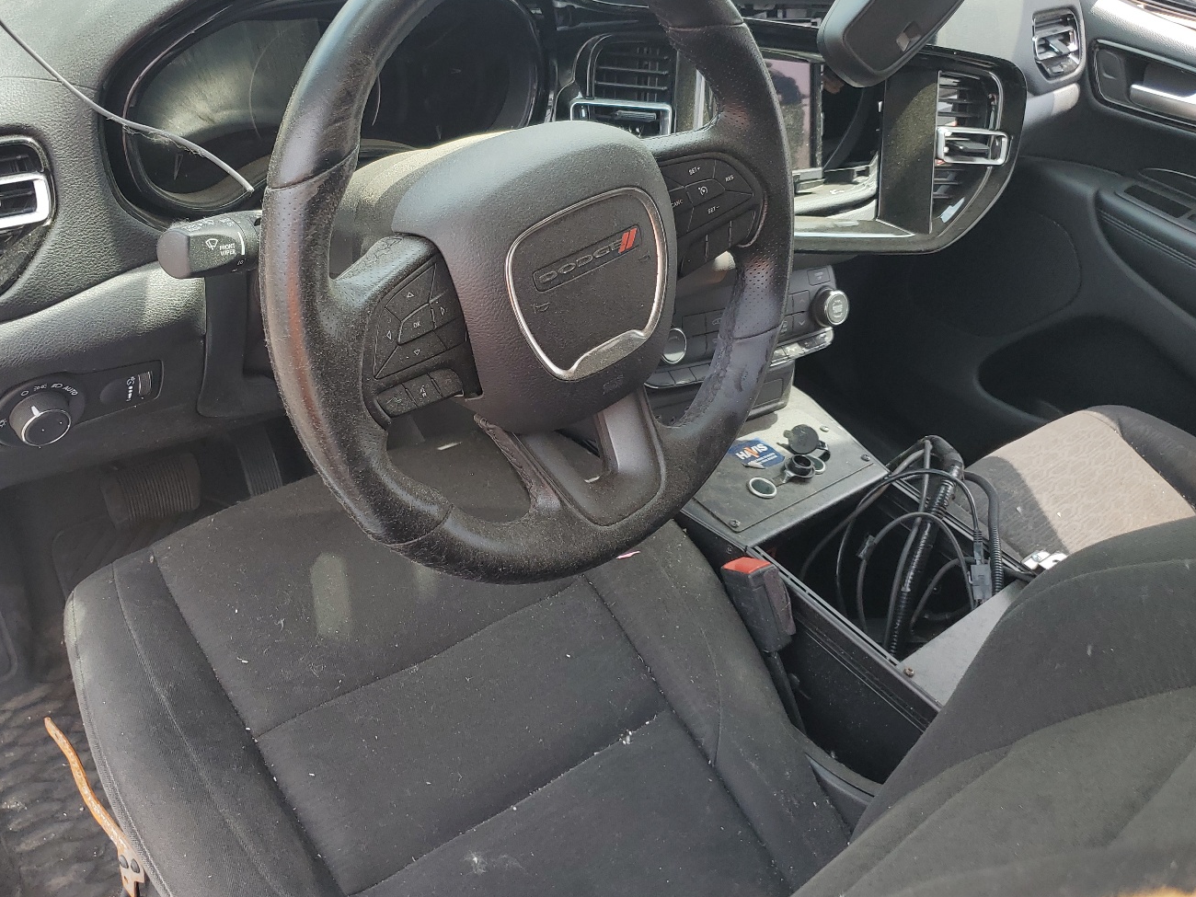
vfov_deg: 44.0
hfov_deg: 56.4
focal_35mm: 32
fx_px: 1106
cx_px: 485
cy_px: 368
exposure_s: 1/400
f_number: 1.5
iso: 50
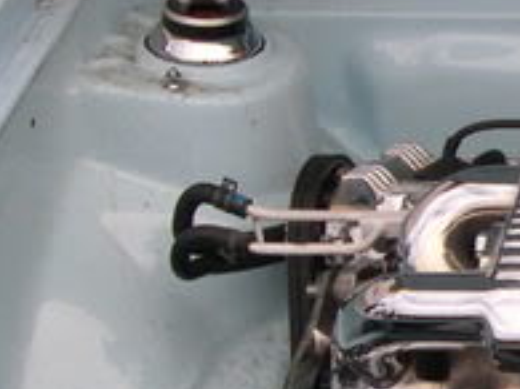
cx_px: 800
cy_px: 309
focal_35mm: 156
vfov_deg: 9.5
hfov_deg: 12.0
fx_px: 2342
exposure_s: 1/106
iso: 100
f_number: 7.6
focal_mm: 8
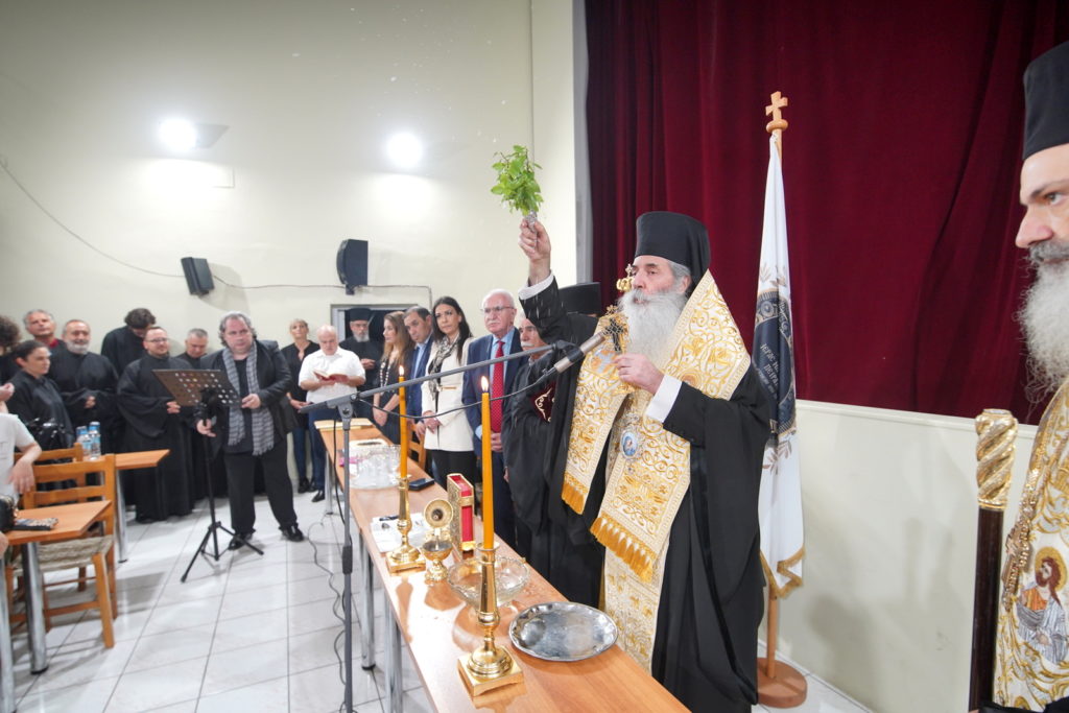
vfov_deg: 67.4
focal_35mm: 18
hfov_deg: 90.0
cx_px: 534
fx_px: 535
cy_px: 356
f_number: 4
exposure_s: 1/200
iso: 1600
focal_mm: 18
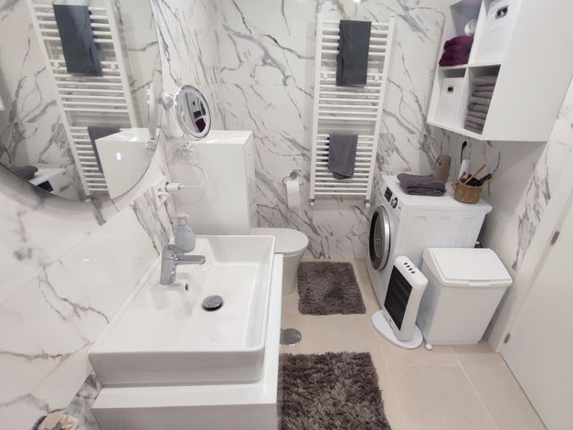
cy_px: 230
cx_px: 304
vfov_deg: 71.5
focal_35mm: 18
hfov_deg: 87.7
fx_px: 298
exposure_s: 1/60
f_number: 2.2
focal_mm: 1.65
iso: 331
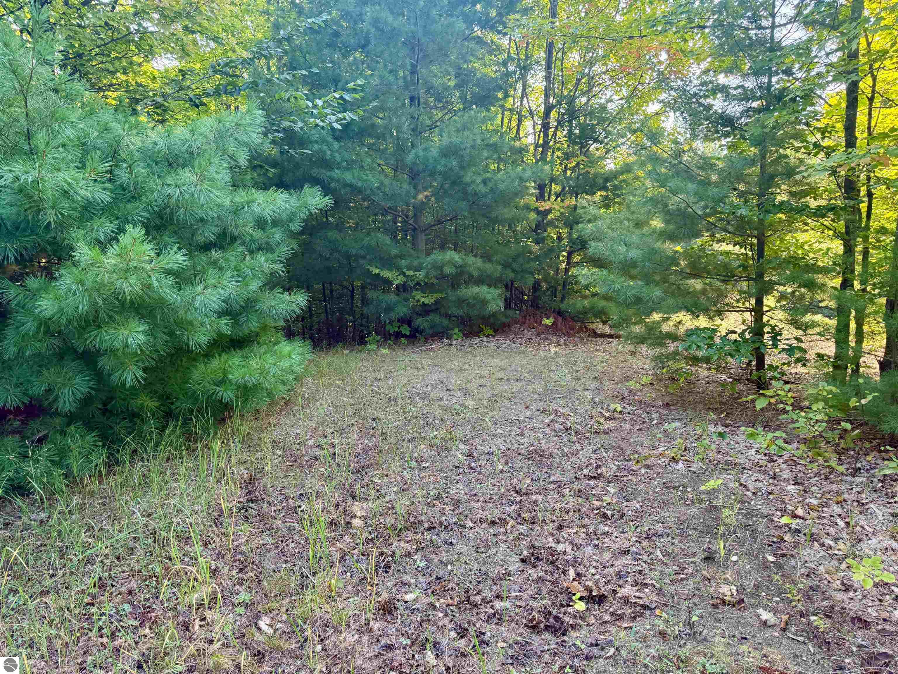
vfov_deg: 56.8
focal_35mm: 24
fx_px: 623
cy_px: 337
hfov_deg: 71.6
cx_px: 449
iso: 160
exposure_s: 1/242
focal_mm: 6.76
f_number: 1.78
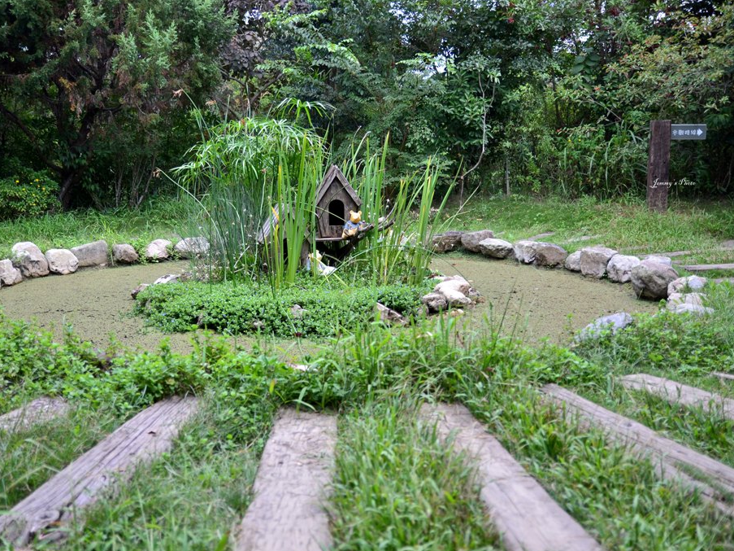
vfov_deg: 42.9
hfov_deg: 55.2
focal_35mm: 33
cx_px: 325
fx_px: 700
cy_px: 276
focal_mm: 20
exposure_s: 1/400
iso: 100
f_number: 2.8
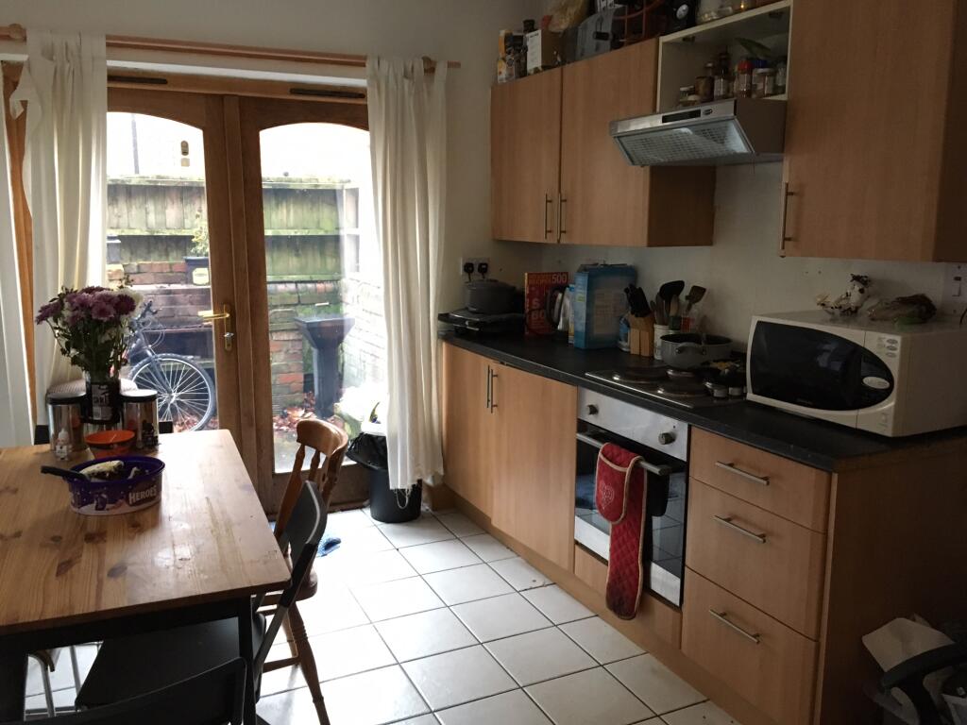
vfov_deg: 48.2
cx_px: 484
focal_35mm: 29
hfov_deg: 61.7
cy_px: 362
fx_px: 810
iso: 200
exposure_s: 1/17
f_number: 2.2
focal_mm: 4.15
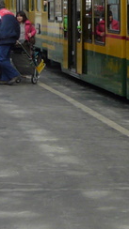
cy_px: 39
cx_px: 361
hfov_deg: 6.2
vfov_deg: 11.7
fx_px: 1114
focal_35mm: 183
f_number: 4
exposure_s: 1/160
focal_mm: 6.7
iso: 100
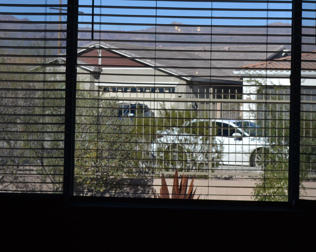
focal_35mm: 92
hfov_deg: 20.8
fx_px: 860
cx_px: 187
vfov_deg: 16.7
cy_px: 74
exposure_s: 1/200
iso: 100
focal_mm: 38
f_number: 7.1
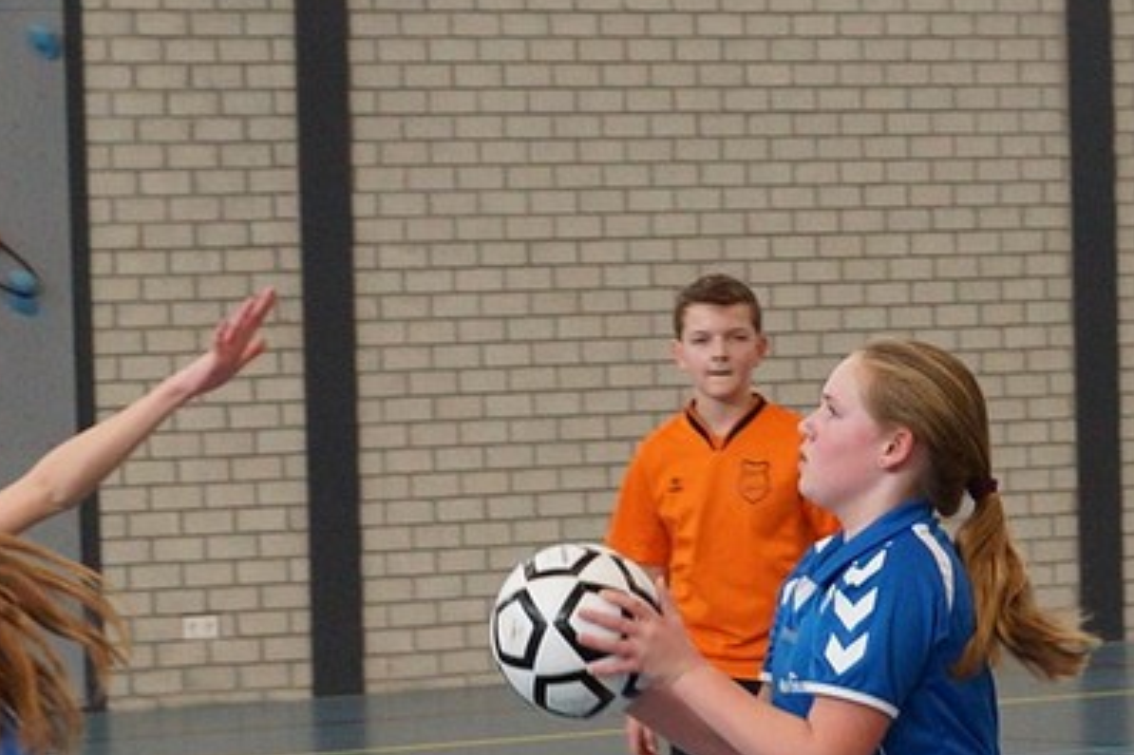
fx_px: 6077
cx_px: 775
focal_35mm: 193
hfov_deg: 10.6
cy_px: 825
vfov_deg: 7.1
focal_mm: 50
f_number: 4
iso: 1000
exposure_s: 1/250
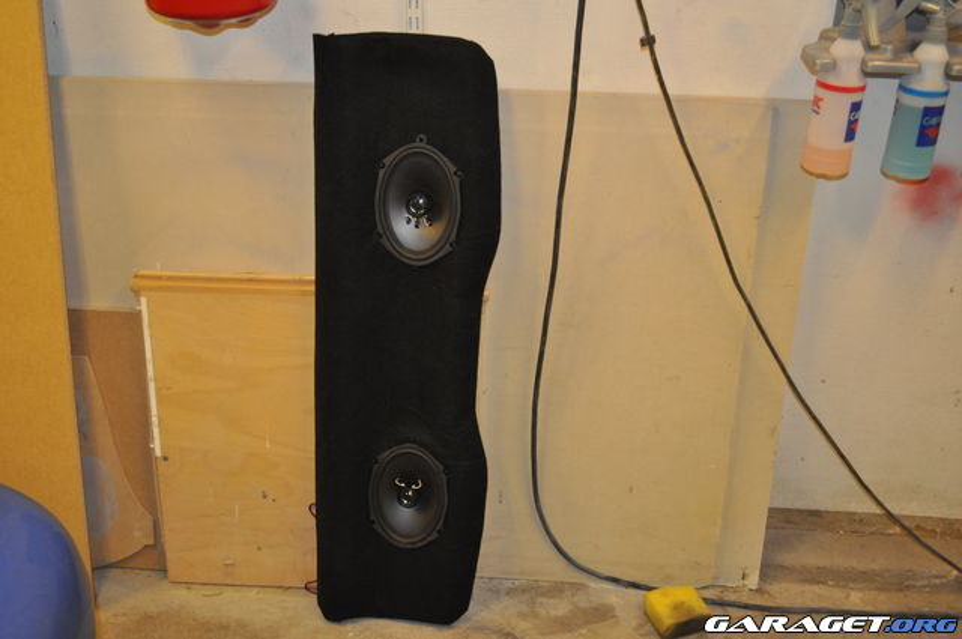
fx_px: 1041
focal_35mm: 39
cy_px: 320
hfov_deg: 49.6
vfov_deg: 34.1
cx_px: 481
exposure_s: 1/60
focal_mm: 26
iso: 800
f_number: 4.2
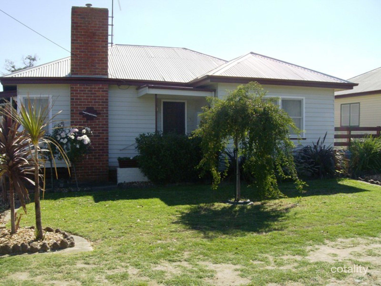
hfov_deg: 51.4
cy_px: 143
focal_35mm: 36
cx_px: 190
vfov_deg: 39.7
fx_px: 396
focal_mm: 6
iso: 80
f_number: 4.8
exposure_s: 1/500
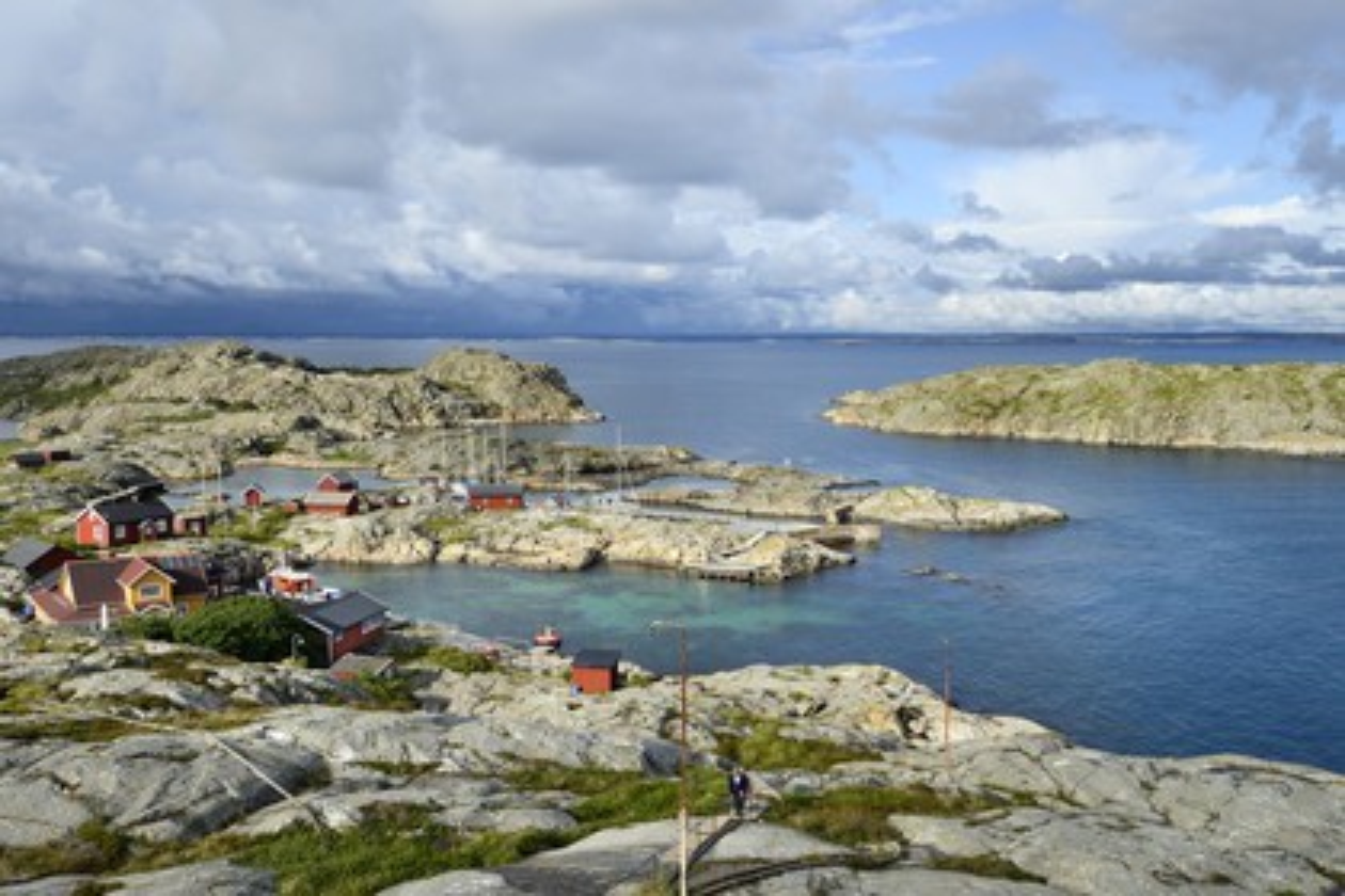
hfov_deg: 54.4
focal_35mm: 35
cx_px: 672
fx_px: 1308
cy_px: 448
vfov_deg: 37.9
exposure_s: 1/400
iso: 200
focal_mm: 35
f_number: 10
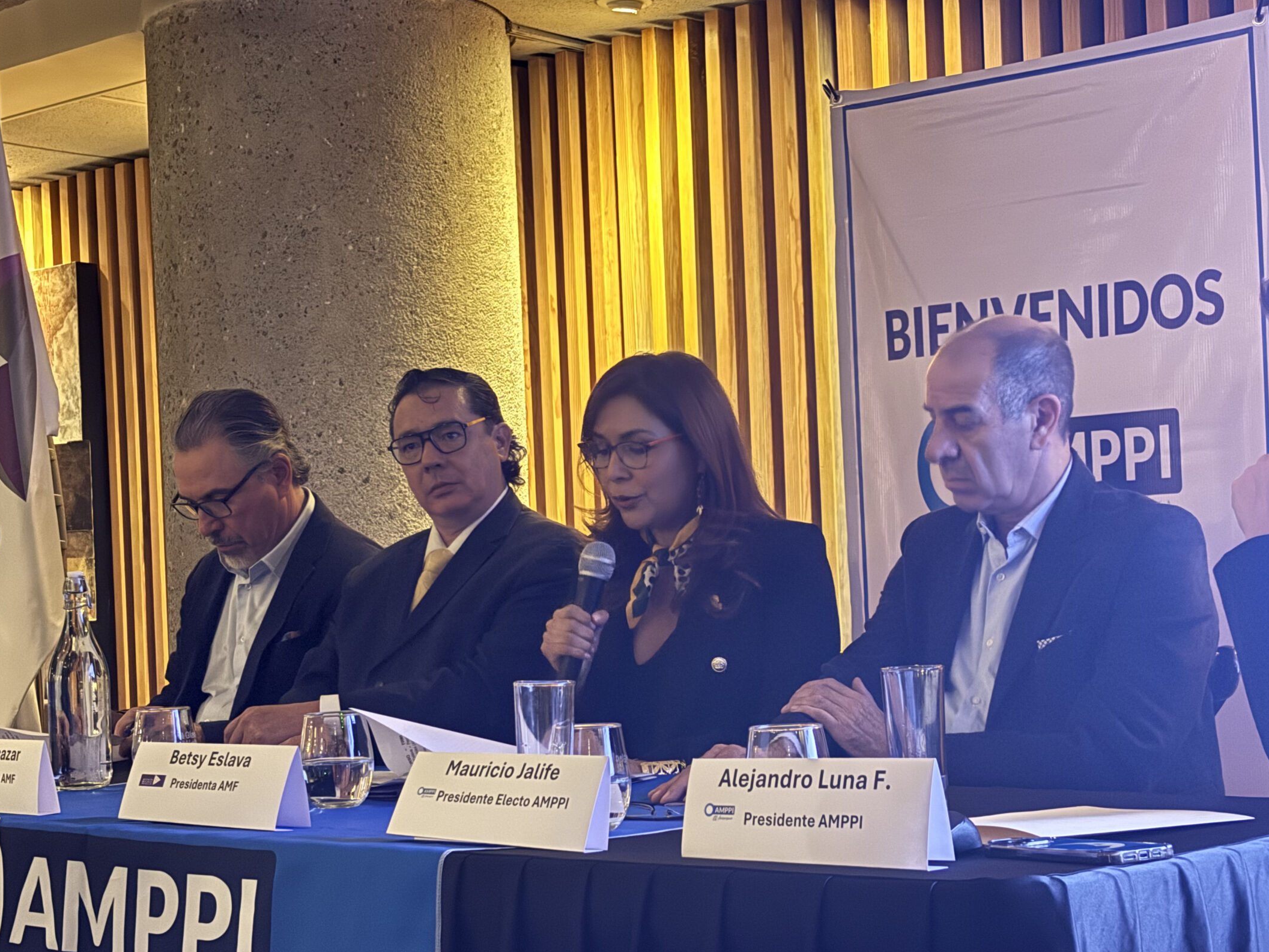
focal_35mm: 63
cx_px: 676
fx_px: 2310
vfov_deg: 23.2
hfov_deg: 30.7
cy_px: 574
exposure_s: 1/15
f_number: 1.6
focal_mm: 5.96
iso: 400
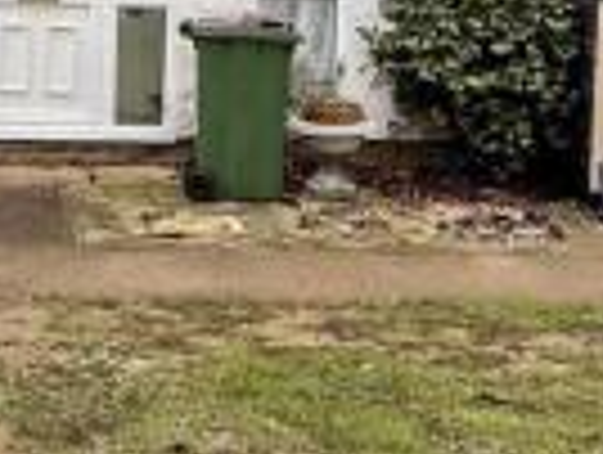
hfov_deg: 15.4
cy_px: 29
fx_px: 2199
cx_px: 47
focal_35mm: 126
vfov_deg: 11.7
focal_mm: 3
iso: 125
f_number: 1.8
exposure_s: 1/60
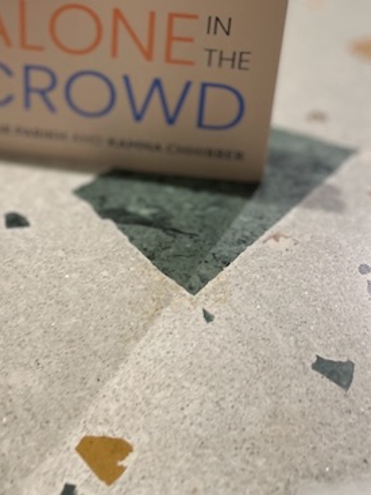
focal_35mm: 51
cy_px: 32
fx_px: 729
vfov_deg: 34.9
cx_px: 82
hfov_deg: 28.0
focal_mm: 4.2
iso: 64
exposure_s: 1/50
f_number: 1.6
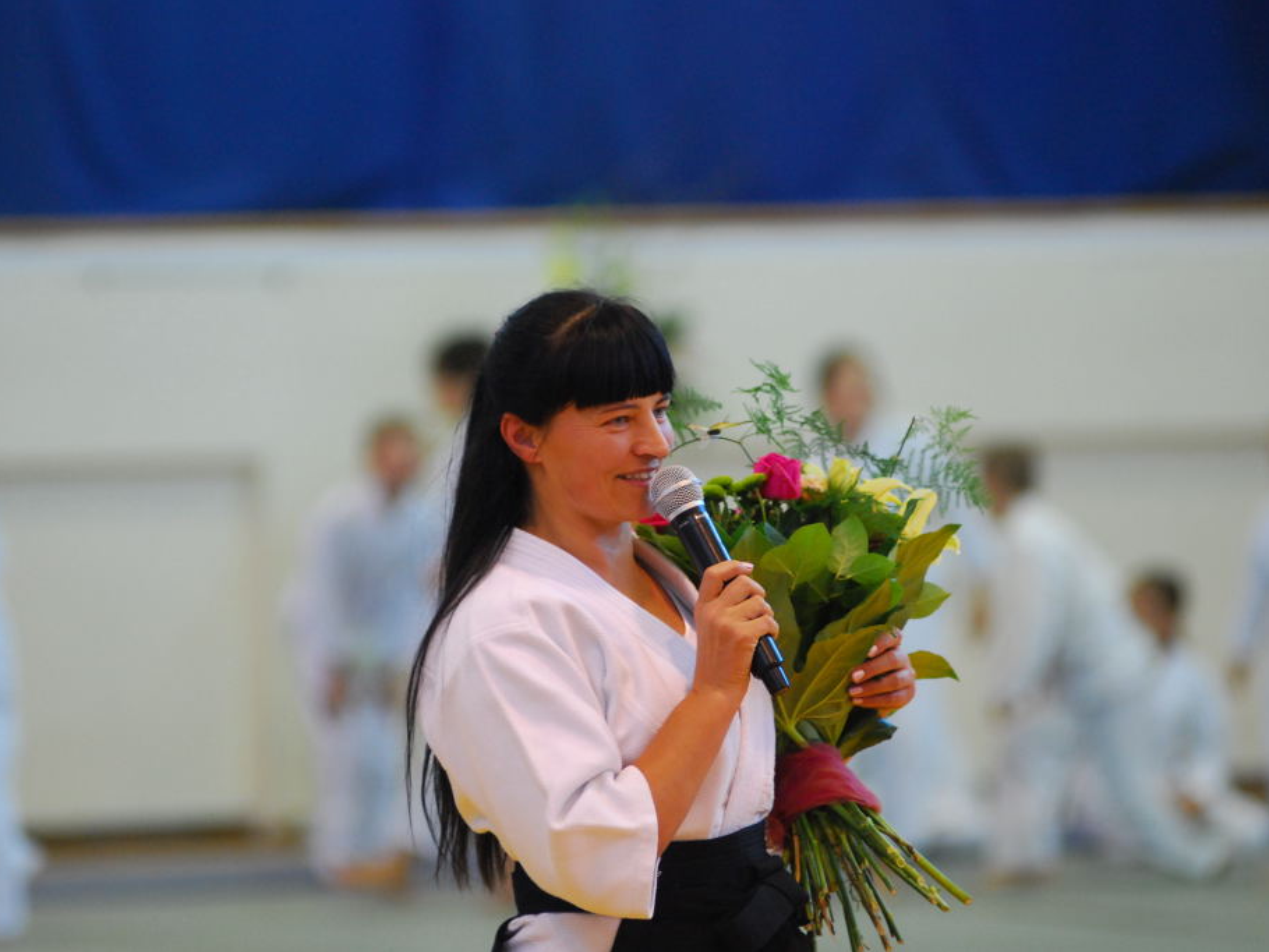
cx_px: 618
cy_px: 476
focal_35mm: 301
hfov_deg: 6.6
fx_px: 11021
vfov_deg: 4.9
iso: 800
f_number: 2.8
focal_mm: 185
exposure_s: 1/160
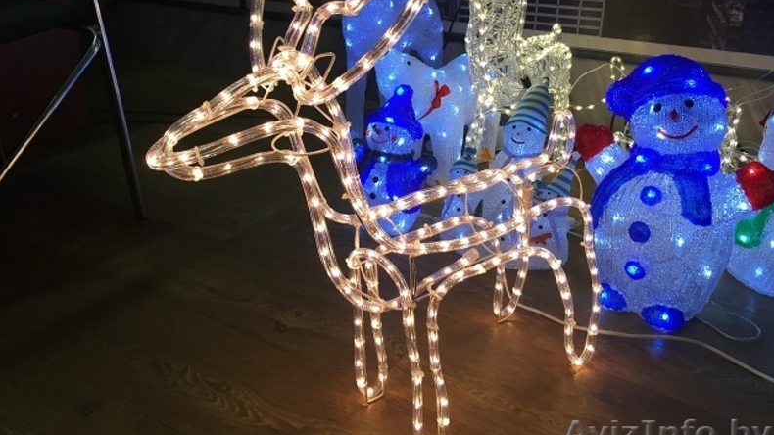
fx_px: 657
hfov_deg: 61.0
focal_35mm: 32
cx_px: 391
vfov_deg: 36.4
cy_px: 158
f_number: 2.2
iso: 32
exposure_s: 1/33
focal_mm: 4.15
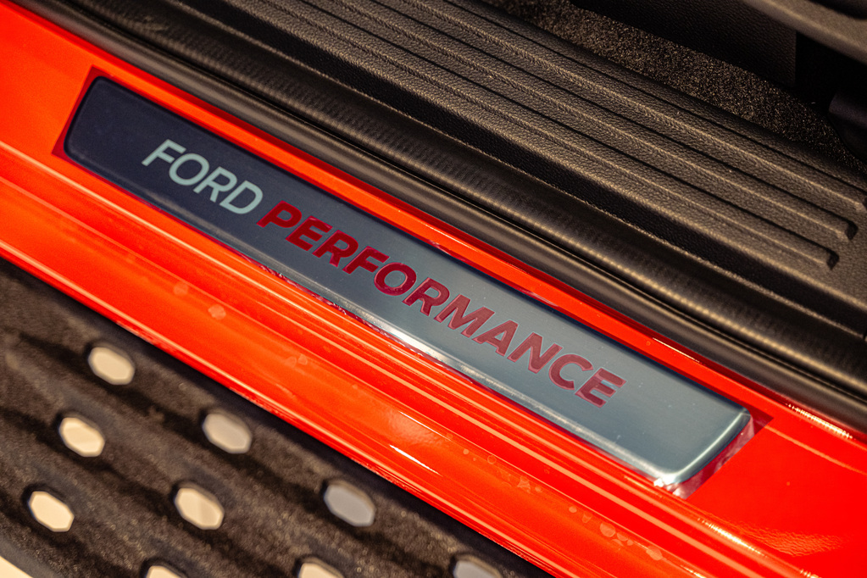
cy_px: 289
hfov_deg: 29.7
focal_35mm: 68
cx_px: 434
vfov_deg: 20.0
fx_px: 1638
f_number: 2.8
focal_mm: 68
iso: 1600
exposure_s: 1/125
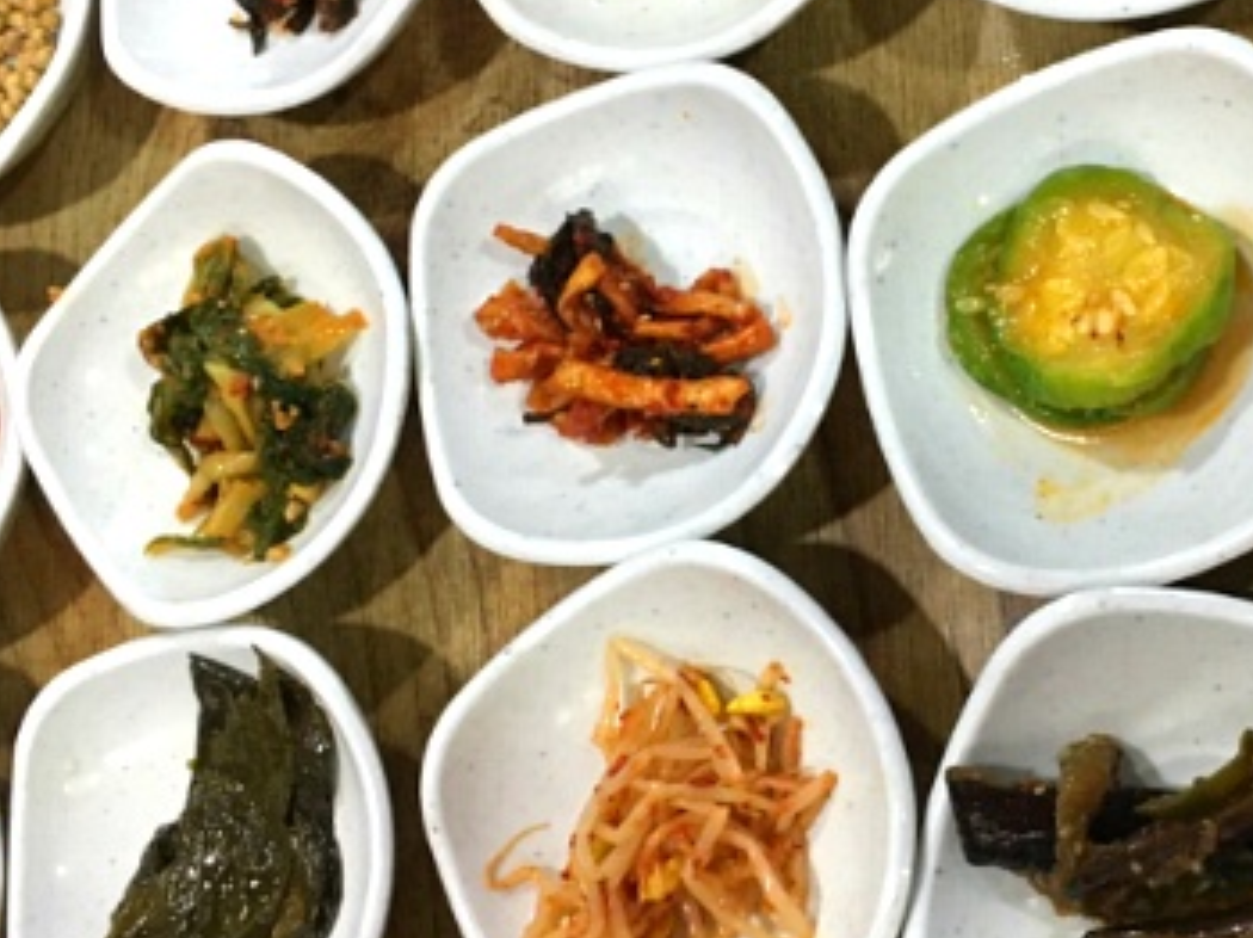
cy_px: 430
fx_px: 2098
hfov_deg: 32.9
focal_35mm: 58
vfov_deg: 25.2
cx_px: 870
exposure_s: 1/30
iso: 125
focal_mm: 4.15
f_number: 2.2
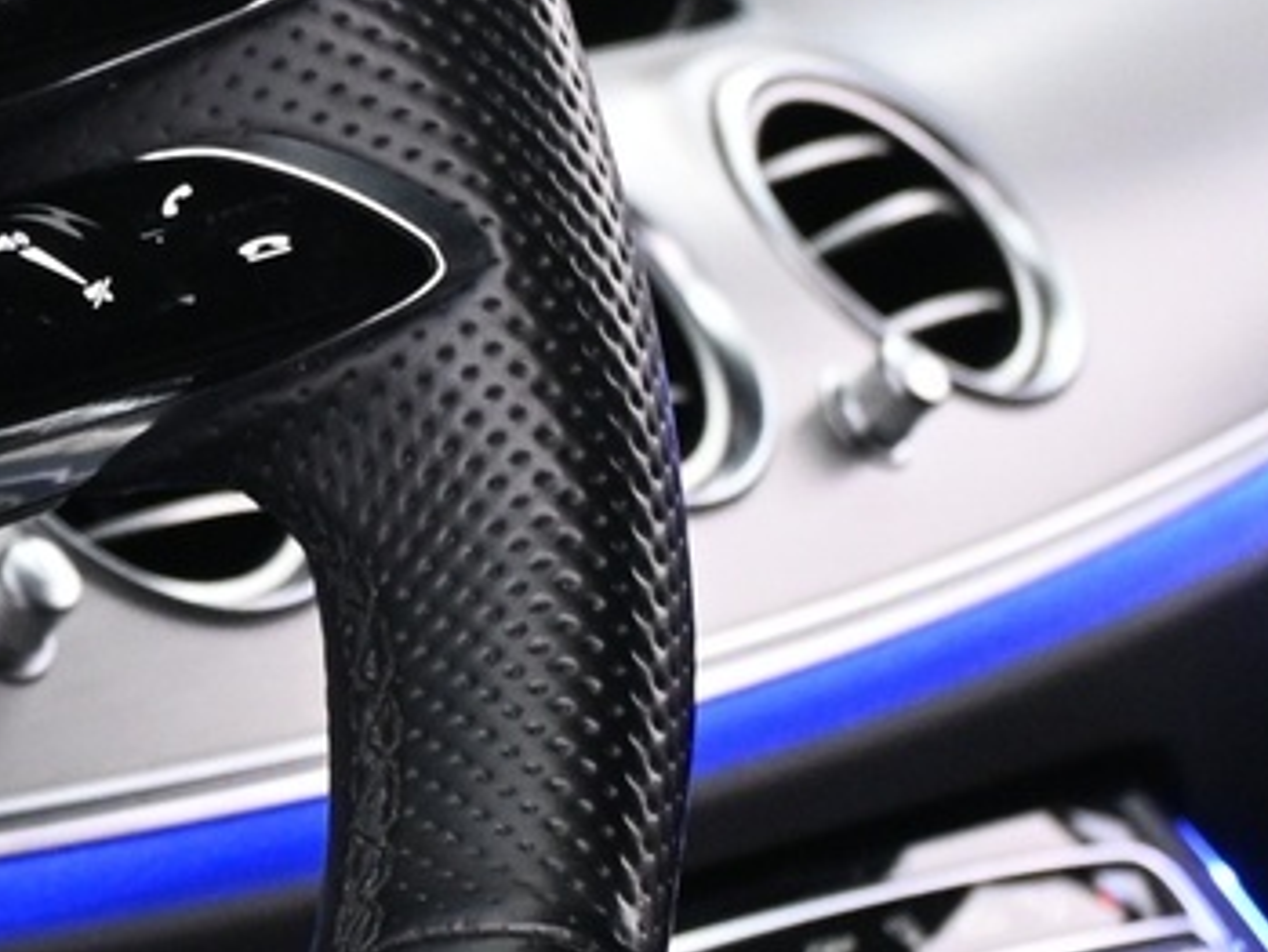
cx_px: -1083
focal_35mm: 217
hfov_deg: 8.7
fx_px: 7964
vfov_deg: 6.8
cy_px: 160
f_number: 5
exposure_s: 1/10
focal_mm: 32.5
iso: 1600
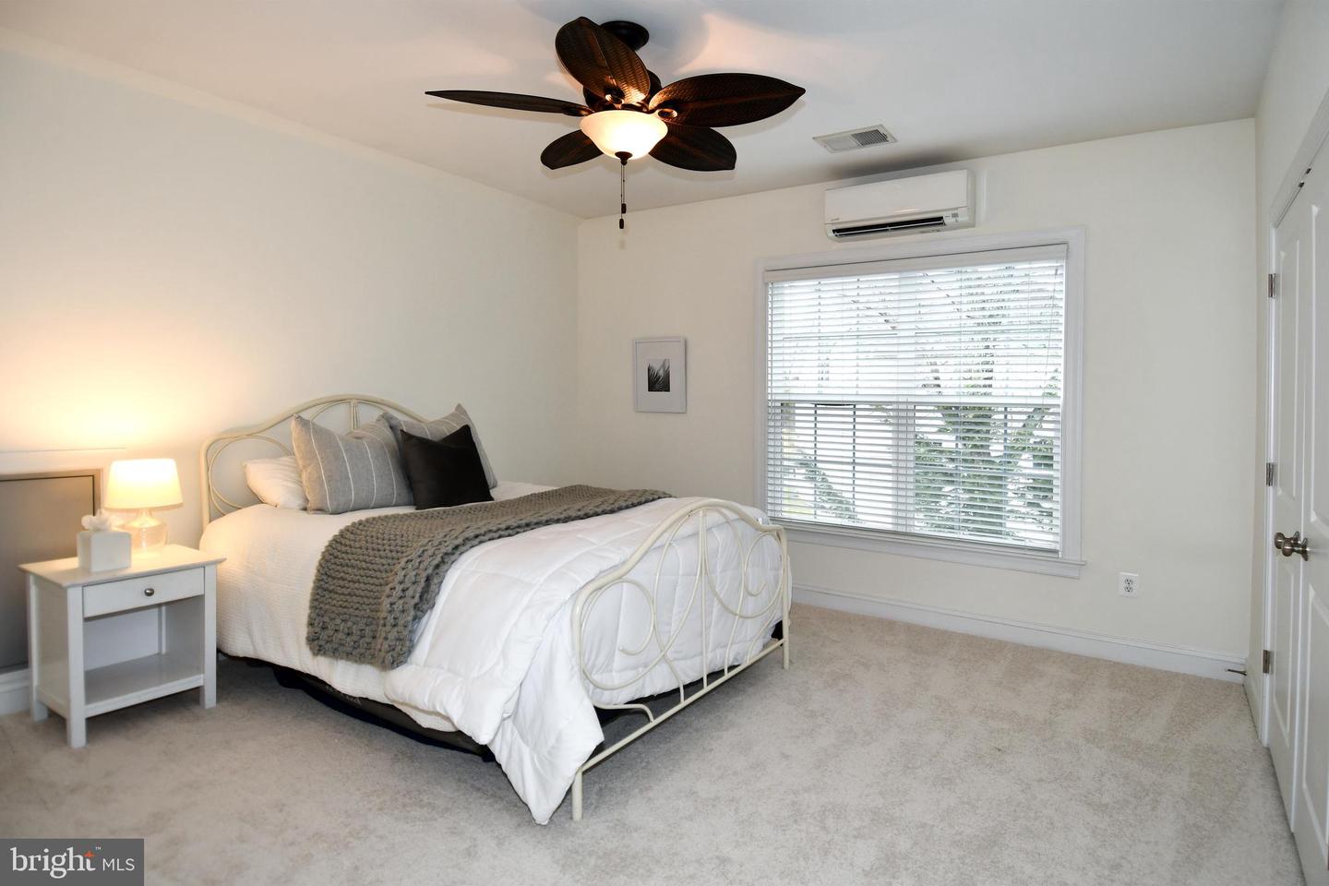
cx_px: 664
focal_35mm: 18
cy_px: 443
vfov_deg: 67.4
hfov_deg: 90.0
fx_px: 664
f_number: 4
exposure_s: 1/60
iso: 360
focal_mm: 12
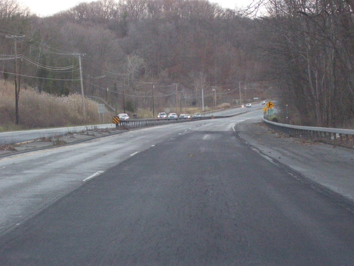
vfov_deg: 13.7
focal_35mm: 108
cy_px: 133
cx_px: 177
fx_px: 1106
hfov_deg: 18.2
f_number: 4.6
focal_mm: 18
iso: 800
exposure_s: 1/320
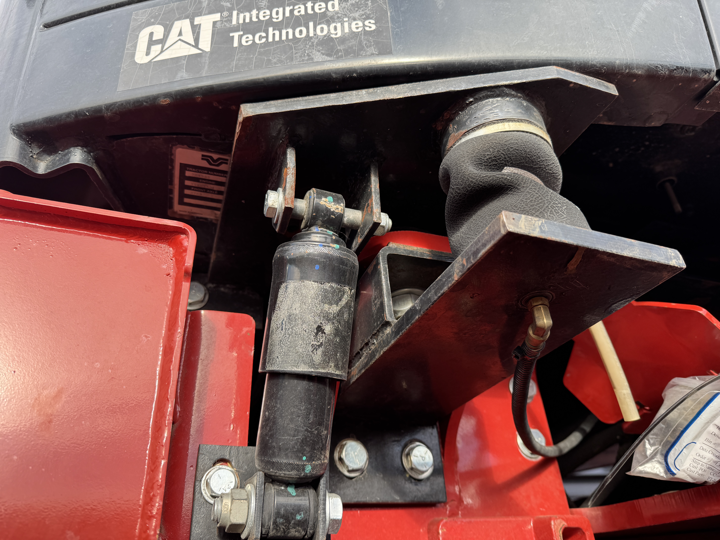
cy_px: 270
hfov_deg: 71.6
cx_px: 360
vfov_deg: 56.8
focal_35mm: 24
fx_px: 499
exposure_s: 1/544
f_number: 1.78
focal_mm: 6.76
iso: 80
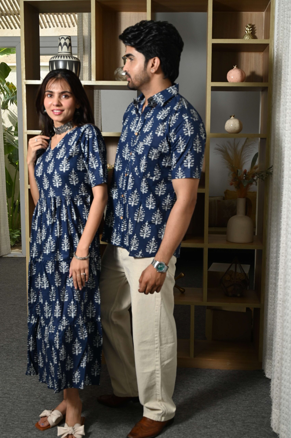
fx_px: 522
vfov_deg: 45.5
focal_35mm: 43
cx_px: 146
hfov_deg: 31.1
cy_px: 219
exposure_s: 1/160
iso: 400
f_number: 6.3
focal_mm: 43
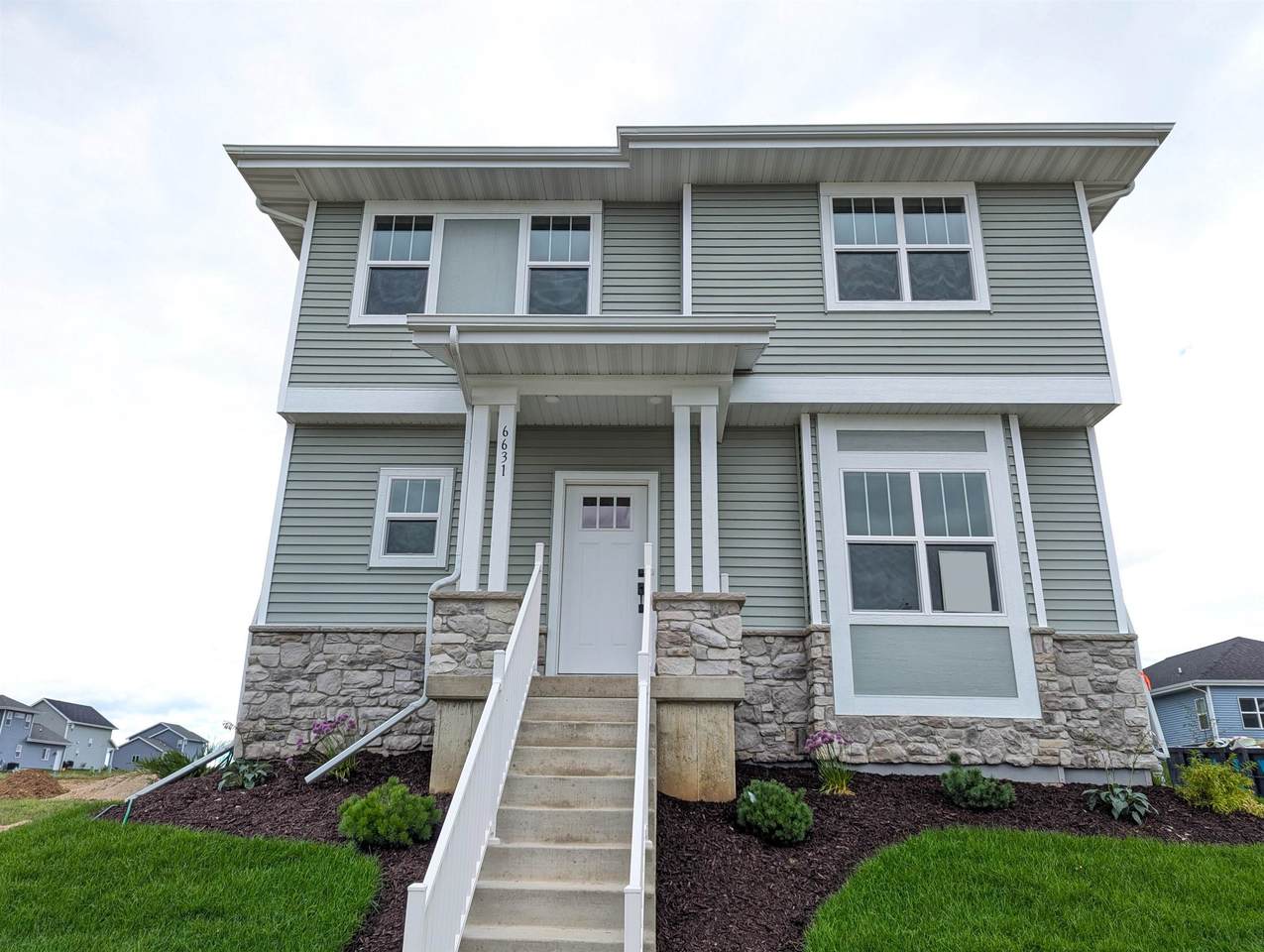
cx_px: 632
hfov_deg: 71.5
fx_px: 878
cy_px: 476
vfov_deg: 56.9
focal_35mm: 24
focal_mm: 6.81
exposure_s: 1/833
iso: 46
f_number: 1.85
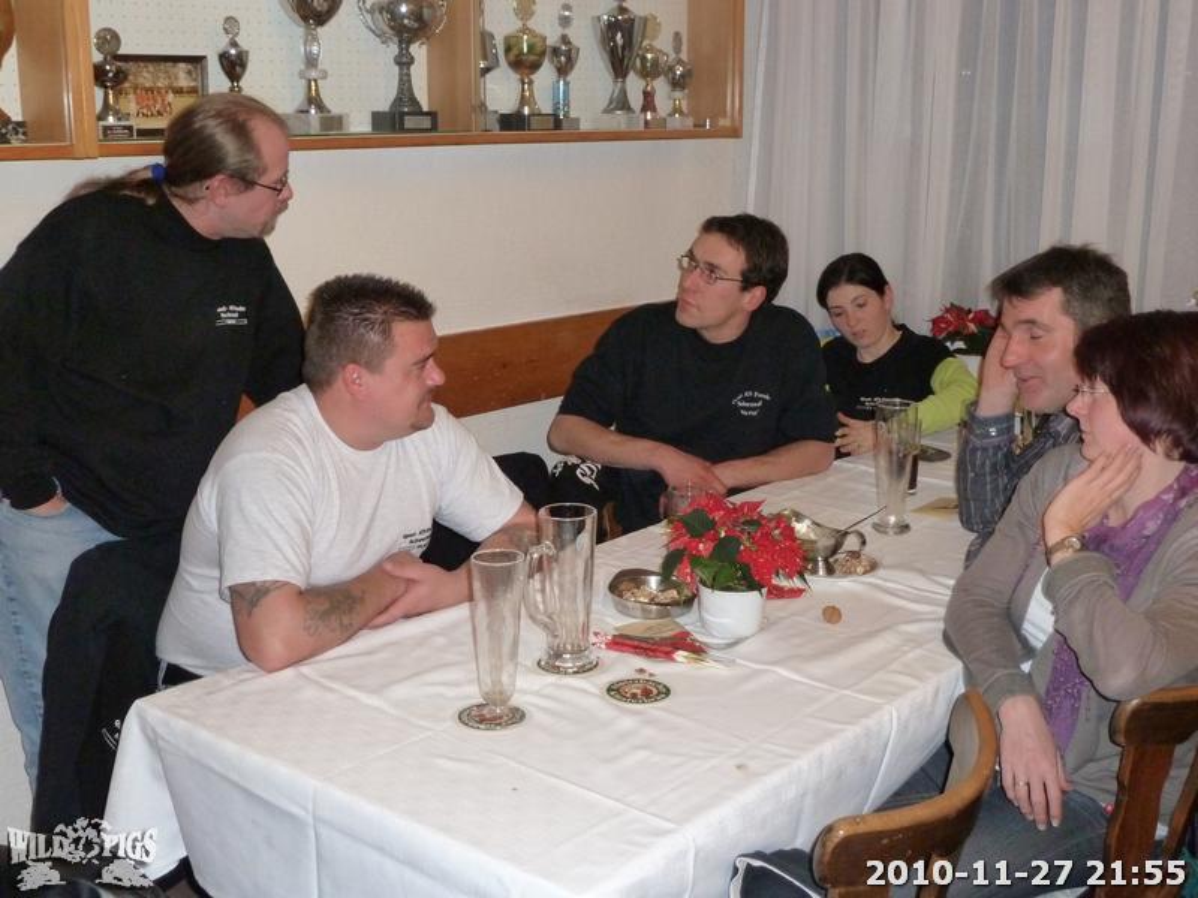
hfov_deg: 44.8
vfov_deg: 34.3
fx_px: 1454
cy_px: 449
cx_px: 599
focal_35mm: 42
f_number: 3.7
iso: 400
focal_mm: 6.9
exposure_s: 1/30
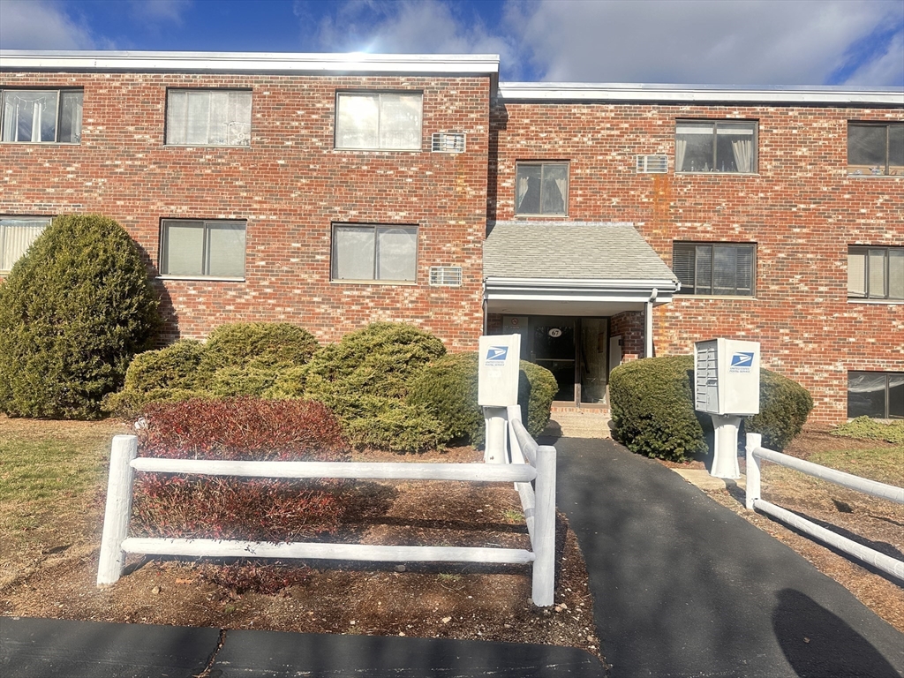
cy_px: 339
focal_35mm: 24
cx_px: 452
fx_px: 627
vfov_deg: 56.8
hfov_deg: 71.6
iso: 80
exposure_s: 1/2353
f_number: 1.78
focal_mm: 6.86
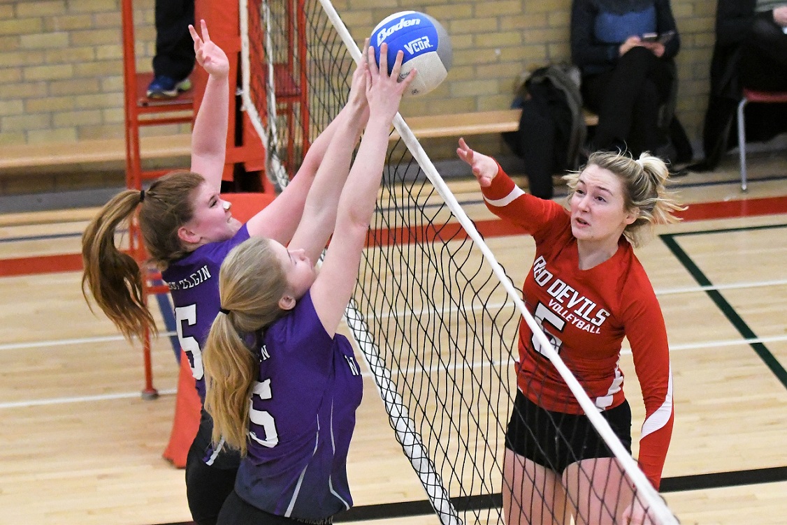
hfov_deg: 19.4
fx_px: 2296
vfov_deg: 13.1
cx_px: 394
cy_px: 262
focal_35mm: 105
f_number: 2.8
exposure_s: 1/1000
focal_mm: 70
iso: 11400
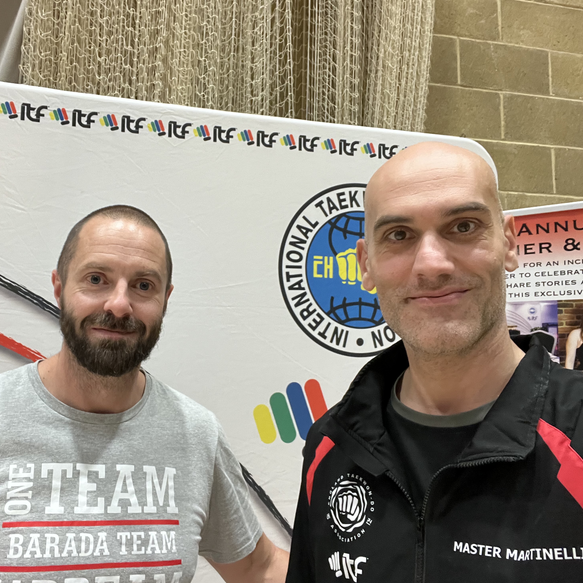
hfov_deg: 56.3
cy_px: 292
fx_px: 534
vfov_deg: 57.3
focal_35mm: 28
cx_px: 202
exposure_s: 1/60
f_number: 2.2
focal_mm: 2.71
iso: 320
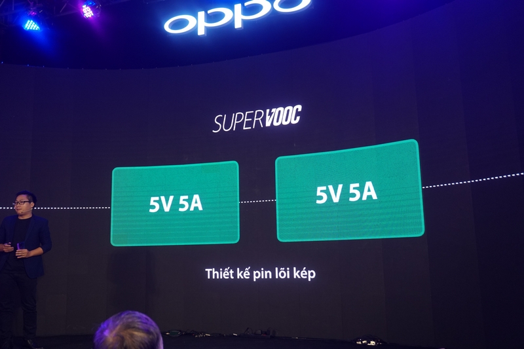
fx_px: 502
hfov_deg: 55.1
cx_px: 262
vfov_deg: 38.3
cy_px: 174
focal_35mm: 34
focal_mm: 23
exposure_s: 1/100
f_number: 4
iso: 800
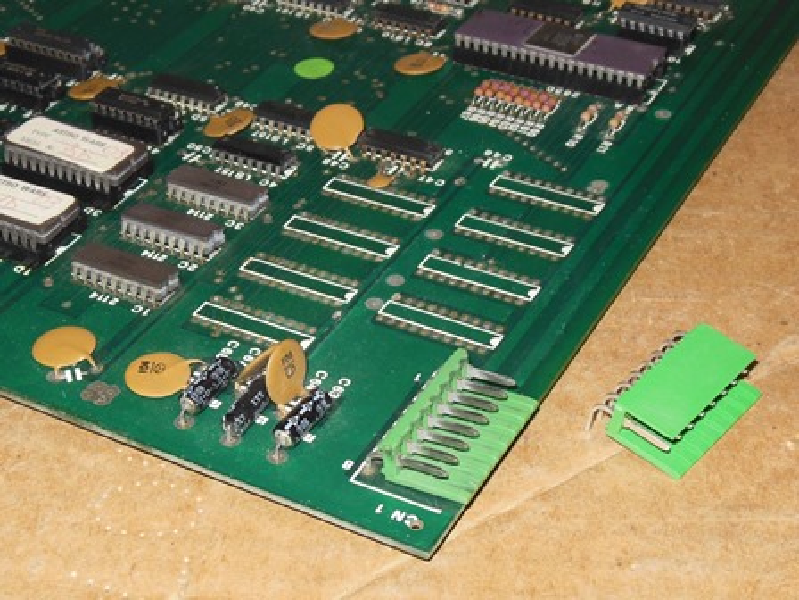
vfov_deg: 33.6
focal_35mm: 43
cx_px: 400
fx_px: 993
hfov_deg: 43.9
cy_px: 300
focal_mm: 7.7
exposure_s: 1/30
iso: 200
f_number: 7.5
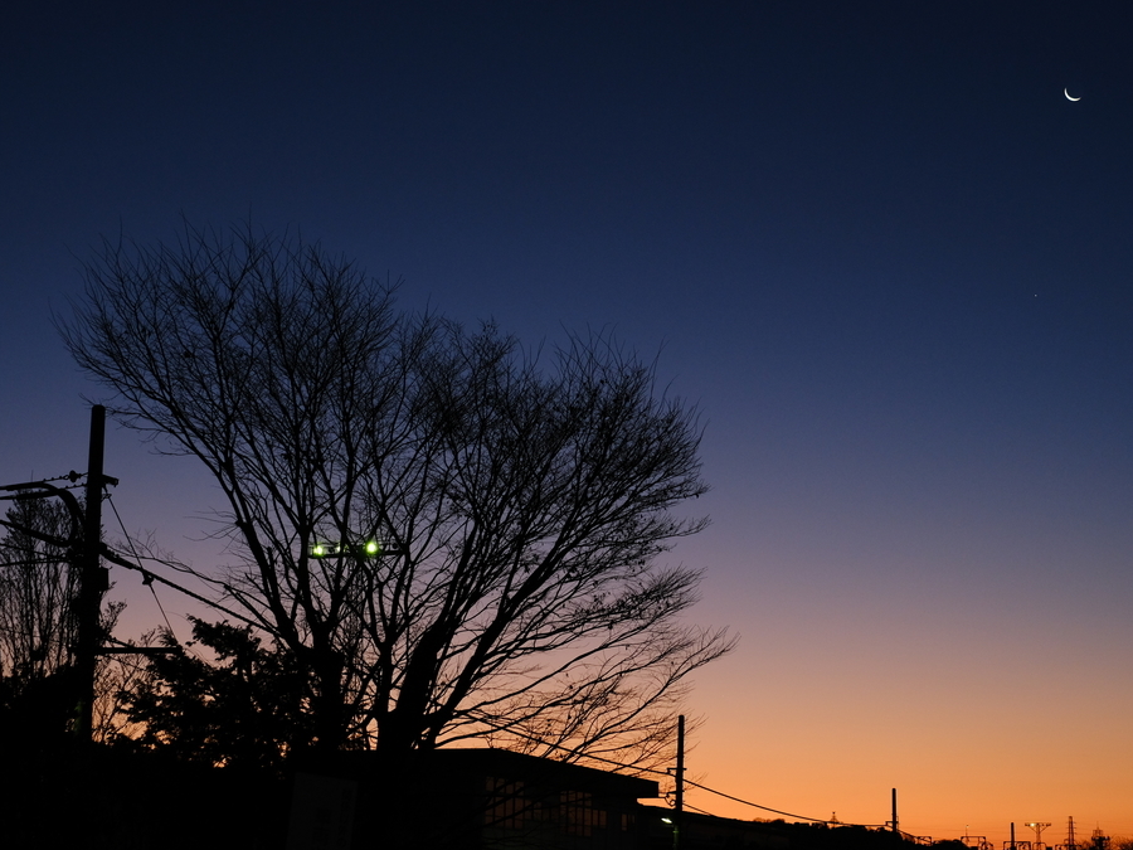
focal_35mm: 58
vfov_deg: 25.2
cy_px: 428
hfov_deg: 33.2
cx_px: 593
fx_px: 1898
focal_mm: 35
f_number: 3.2
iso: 1250
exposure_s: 1/120
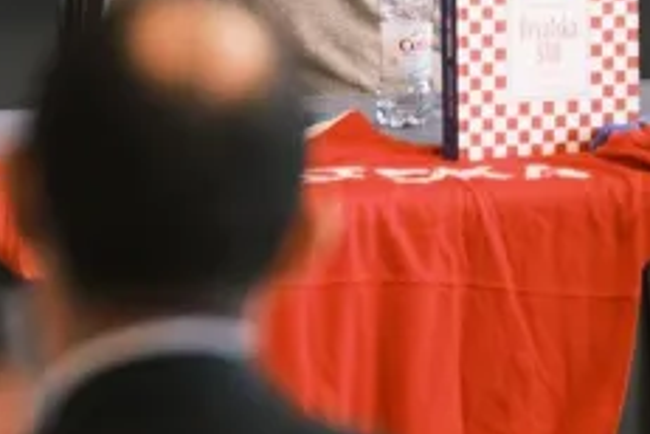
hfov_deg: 5.5
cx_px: -360
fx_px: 6698
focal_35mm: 371
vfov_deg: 3.7
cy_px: -210
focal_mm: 75
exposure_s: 1/500
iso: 800
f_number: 1.2
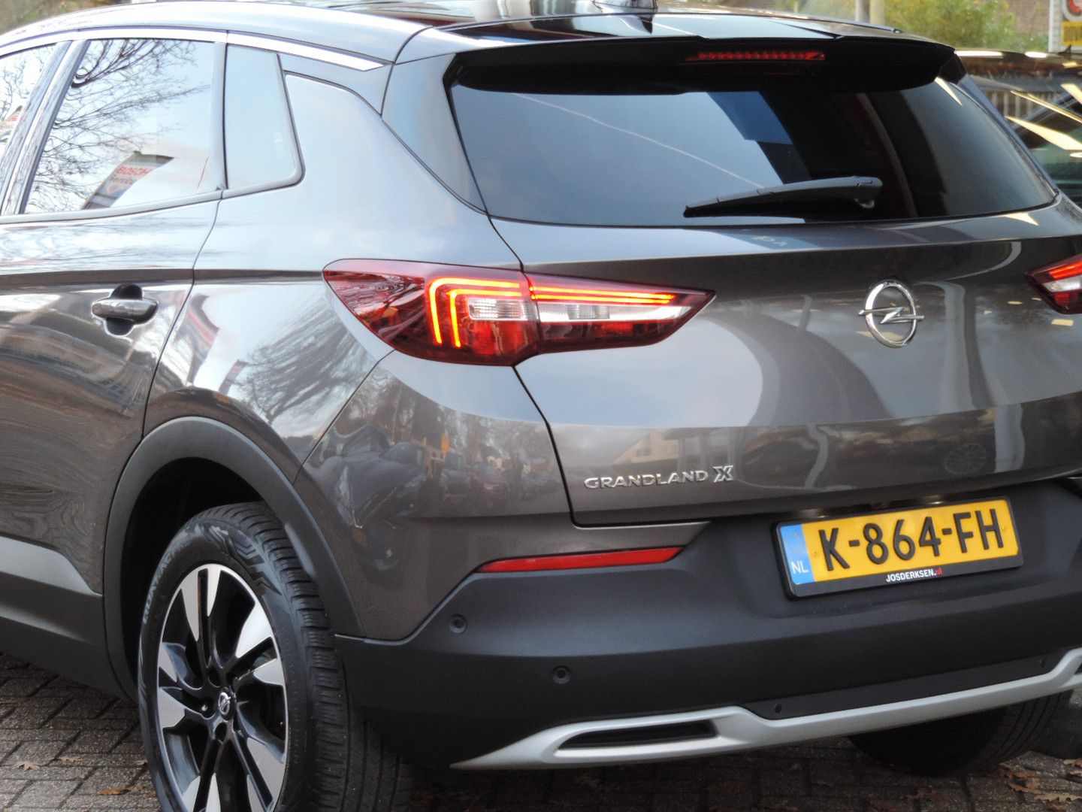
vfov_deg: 16.4
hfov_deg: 21.8
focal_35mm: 90
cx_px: 541
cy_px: 406
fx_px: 2813
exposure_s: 1/50
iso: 400
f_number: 4.1
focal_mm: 16
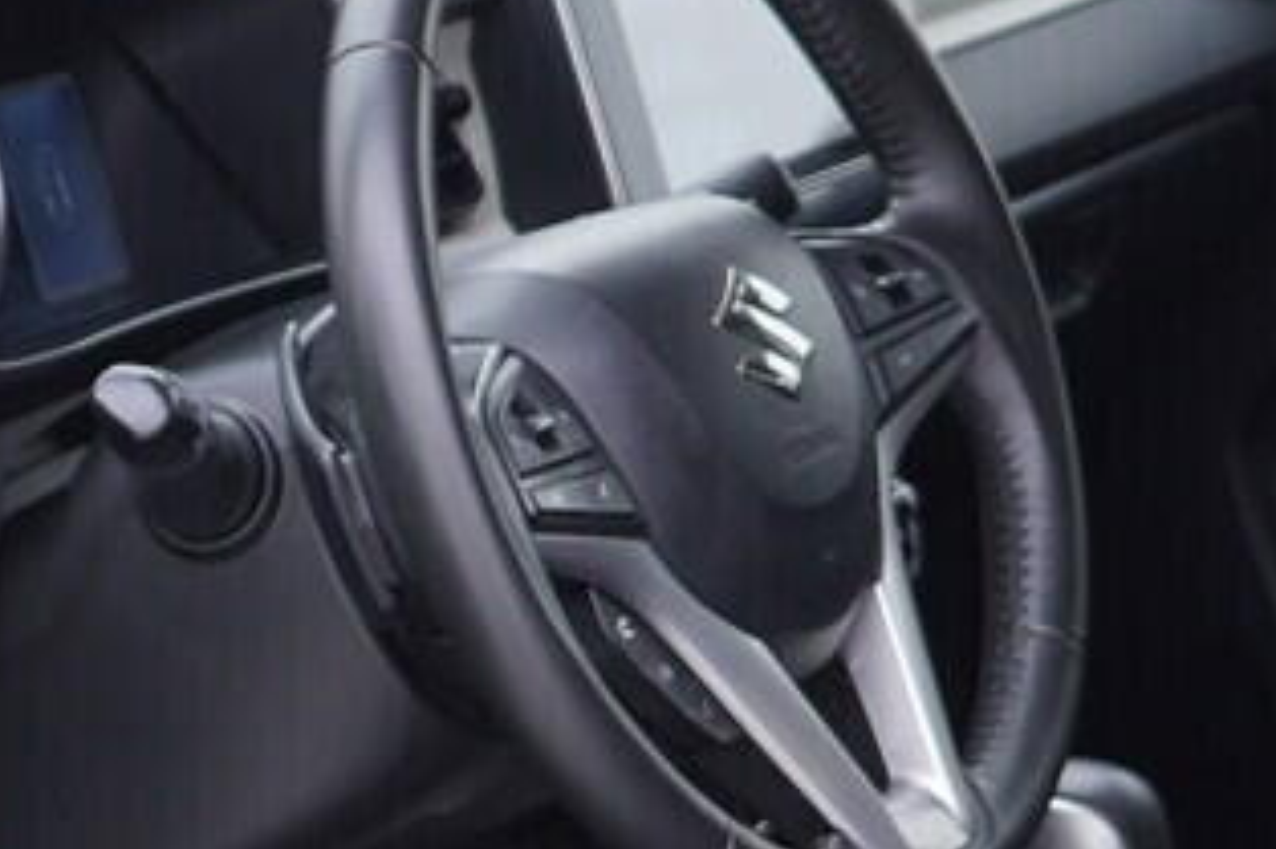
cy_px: 821
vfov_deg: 8.3
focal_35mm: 165
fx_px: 5845
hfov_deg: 12.3
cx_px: -45
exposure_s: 1/40
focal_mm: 24
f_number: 2.8
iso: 125
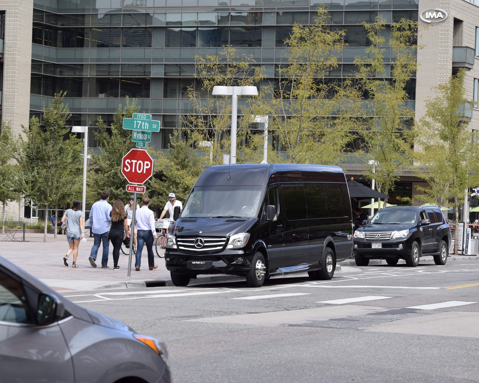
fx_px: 1730
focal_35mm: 122
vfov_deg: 12.6
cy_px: 191
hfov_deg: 15.8
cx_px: 241
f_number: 5.6
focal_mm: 72
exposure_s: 1/500
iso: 250
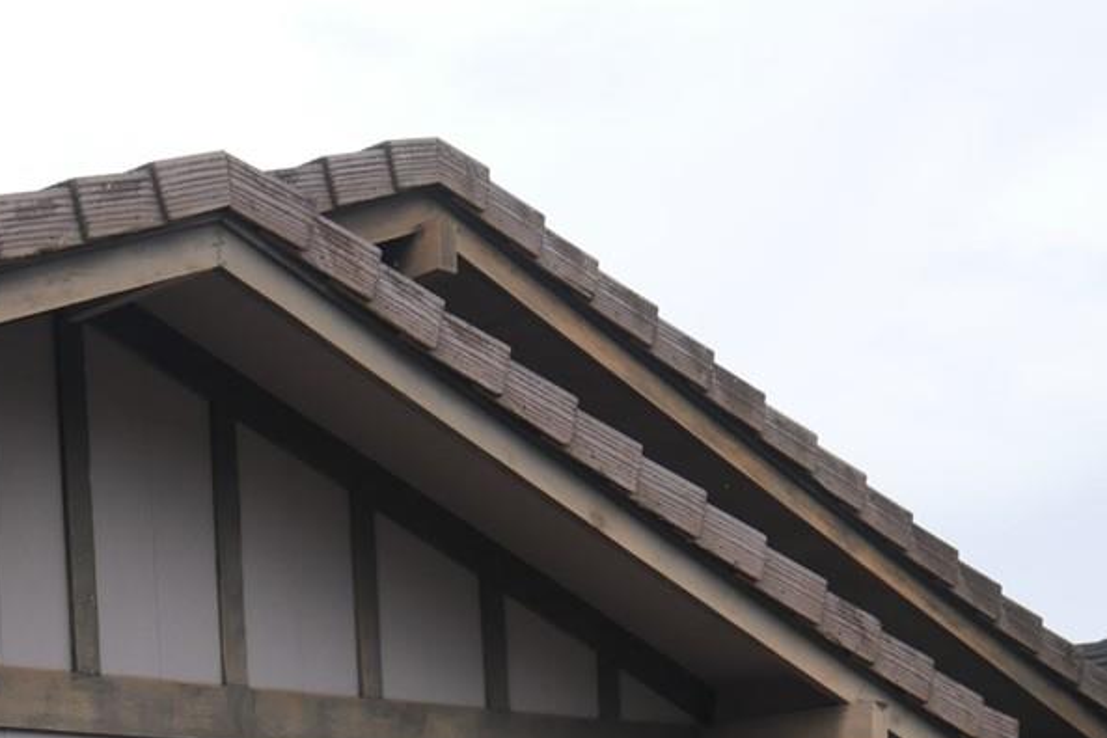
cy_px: 982
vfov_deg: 15.4
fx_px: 2583
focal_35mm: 84
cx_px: 271
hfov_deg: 23.9
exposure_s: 1/320
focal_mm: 15
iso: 200
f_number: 6.3
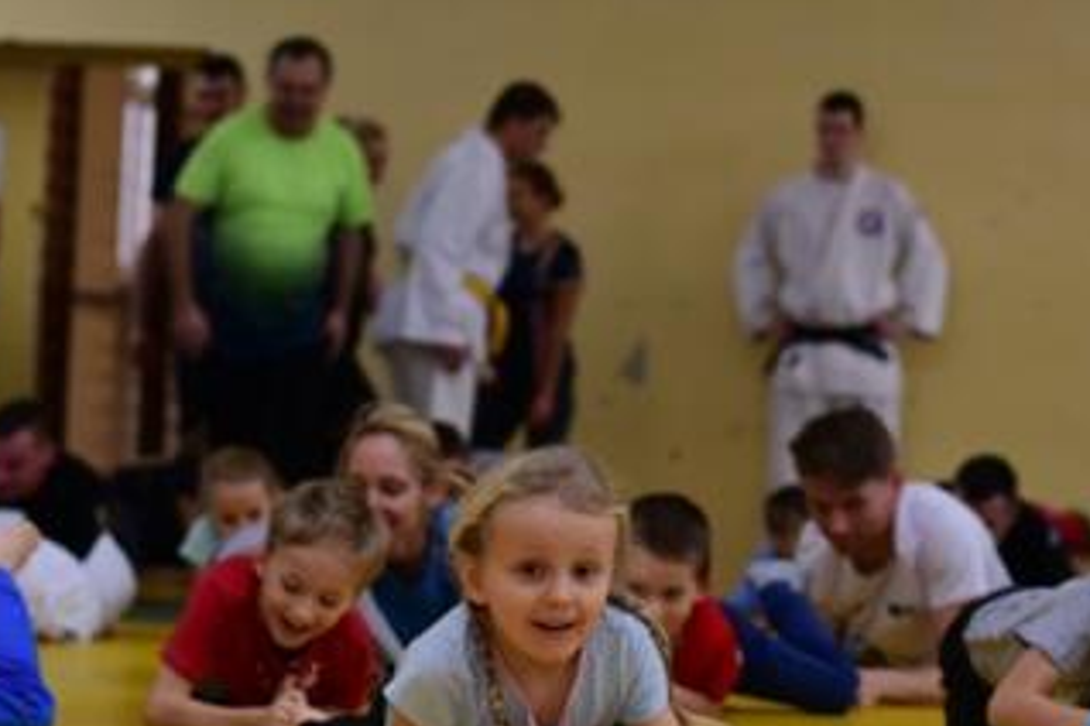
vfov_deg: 11.6
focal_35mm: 118
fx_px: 3572
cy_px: 510
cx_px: 703
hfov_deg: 17.3
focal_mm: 50
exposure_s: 1/200
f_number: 2.5
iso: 320
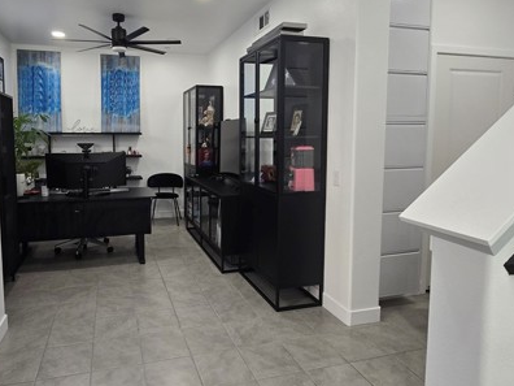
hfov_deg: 77.4
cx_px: 190
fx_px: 312
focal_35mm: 21
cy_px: 161
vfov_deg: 63.1
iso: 125
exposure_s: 1/60
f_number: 2.2
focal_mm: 2.2
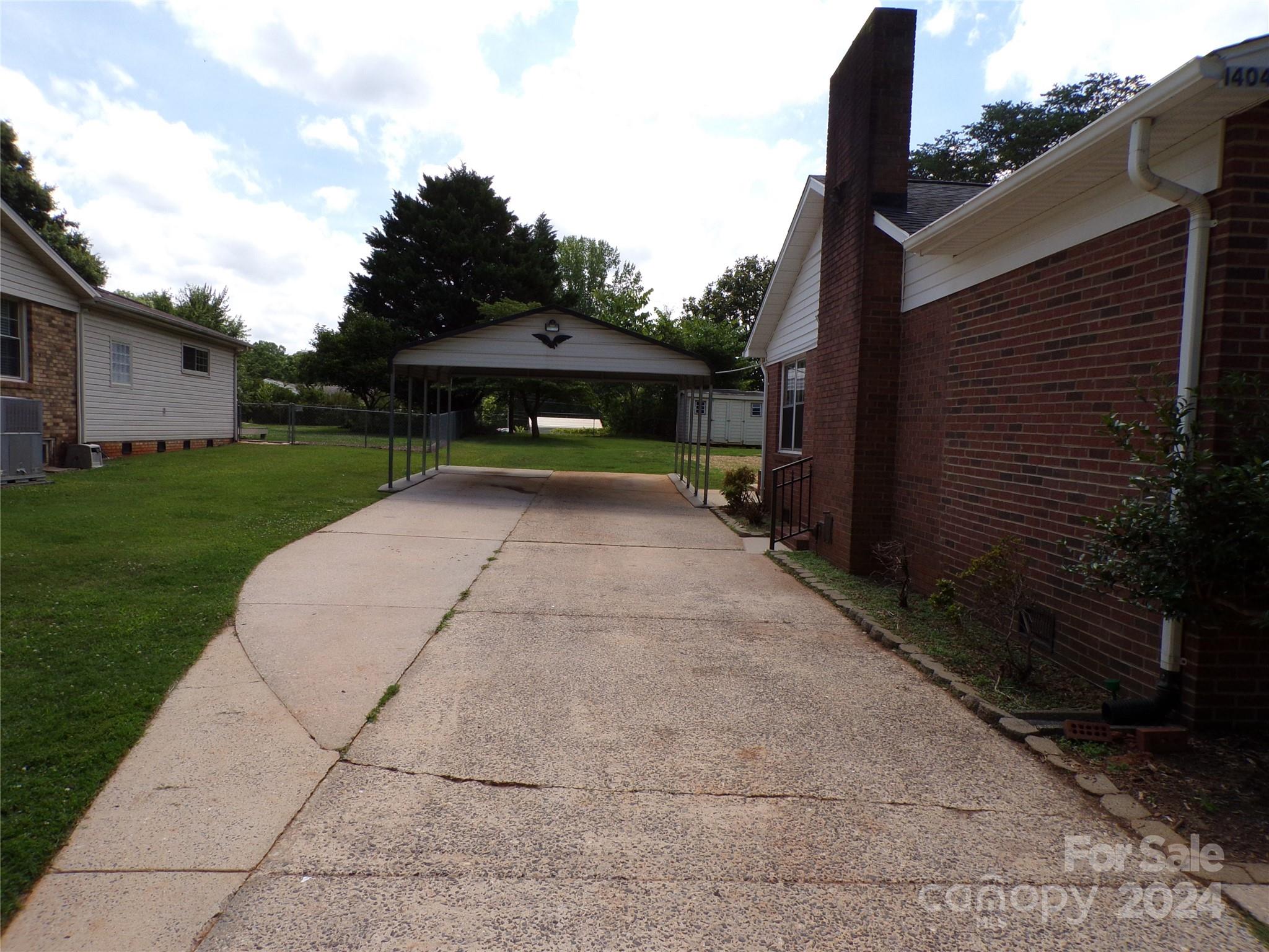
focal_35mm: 24
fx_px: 880
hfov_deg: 71.6
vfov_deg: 56.8
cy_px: 476
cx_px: 634
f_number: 5.8
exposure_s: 1/400
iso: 80
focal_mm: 4.3
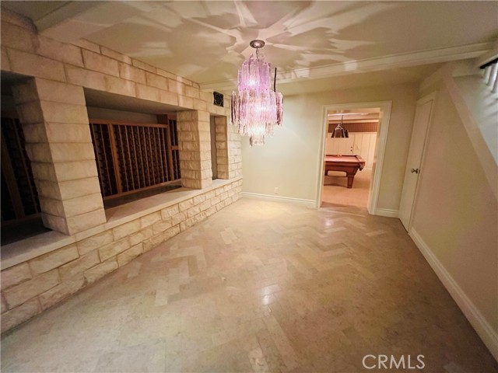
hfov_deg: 106.2
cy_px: 186
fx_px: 187
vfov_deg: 89.9
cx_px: 249
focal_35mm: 13
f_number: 1.8
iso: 800
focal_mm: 1.57
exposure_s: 1/60
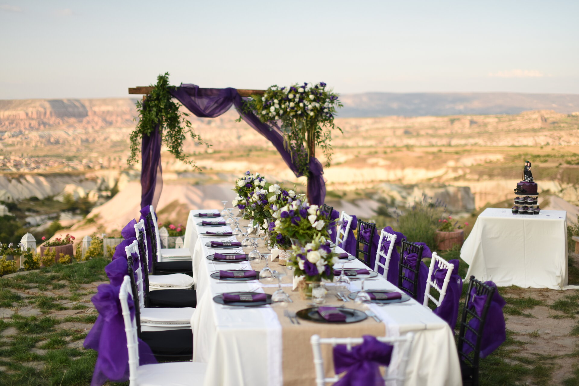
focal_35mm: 50
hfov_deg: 39.6
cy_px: 193
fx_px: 804
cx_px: 290
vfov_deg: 27.0
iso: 250
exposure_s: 1/5000
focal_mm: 50
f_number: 1.4
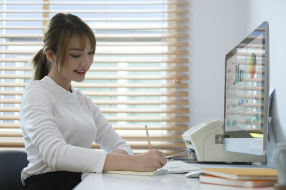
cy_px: 95
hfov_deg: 37.5
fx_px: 421
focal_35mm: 53
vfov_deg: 25.5
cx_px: 143
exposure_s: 1/125
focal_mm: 35
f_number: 2
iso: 400
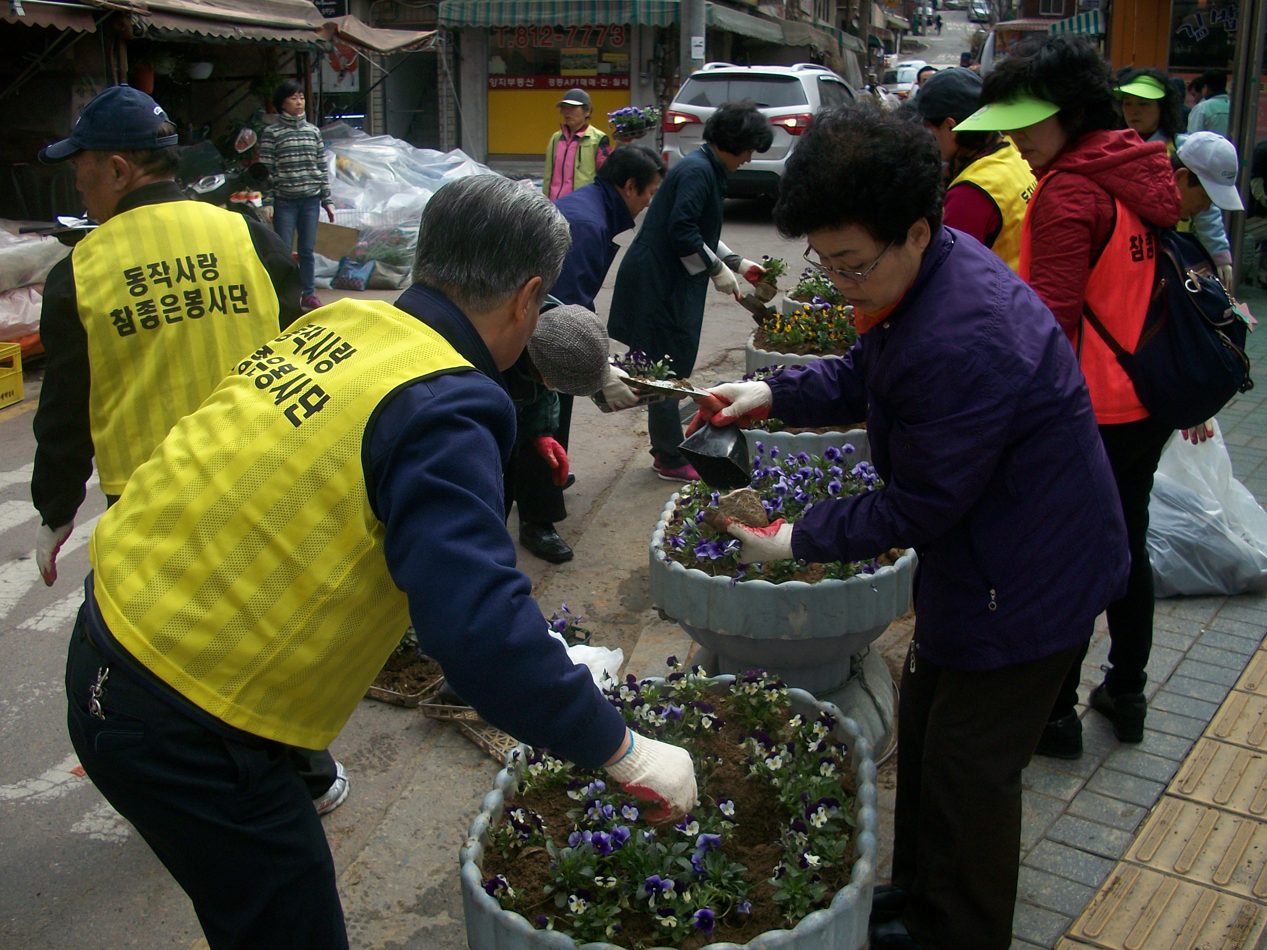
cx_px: 634
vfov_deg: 40.7
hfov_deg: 52.6
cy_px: 475
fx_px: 1281
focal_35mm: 35
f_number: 3.1
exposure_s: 1/500
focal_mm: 6.3
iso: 80
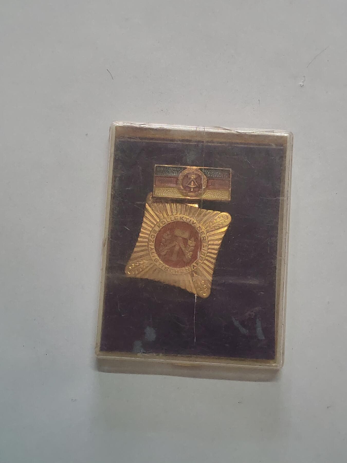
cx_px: 174
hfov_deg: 21.6
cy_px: 232
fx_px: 909
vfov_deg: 28.6
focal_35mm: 68
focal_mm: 5.52
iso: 500
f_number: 1.95
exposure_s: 1/50
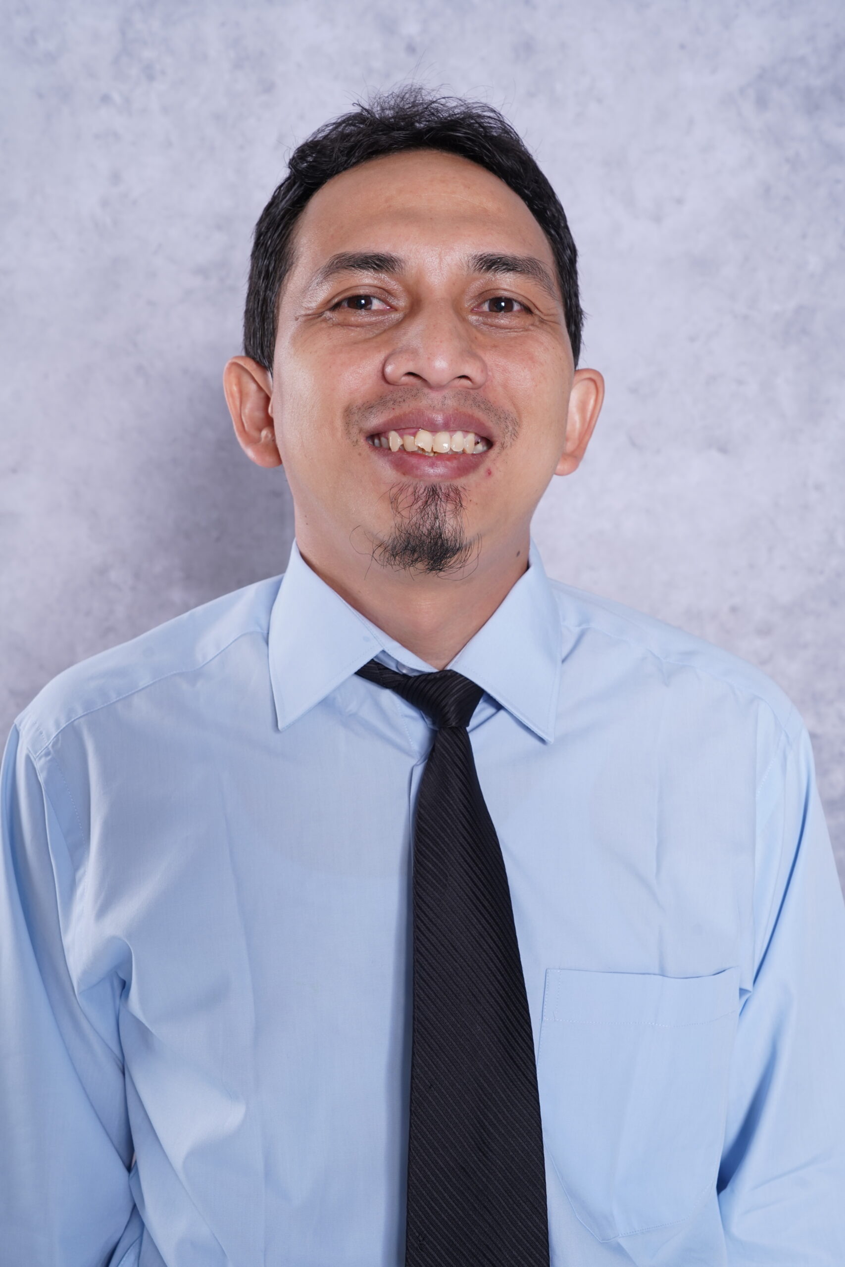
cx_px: 422
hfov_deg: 34.2
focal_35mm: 39
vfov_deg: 49.6
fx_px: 1373
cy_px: 634
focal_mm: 39
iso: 320
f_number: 9
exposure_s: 1/100
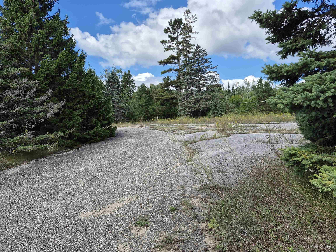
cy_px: 126
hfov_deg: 73.9
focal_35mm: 23
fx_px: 223
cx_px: 168
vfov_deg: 58.9
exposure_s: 1/1456
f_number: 1.8
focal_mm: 5.4
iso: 25
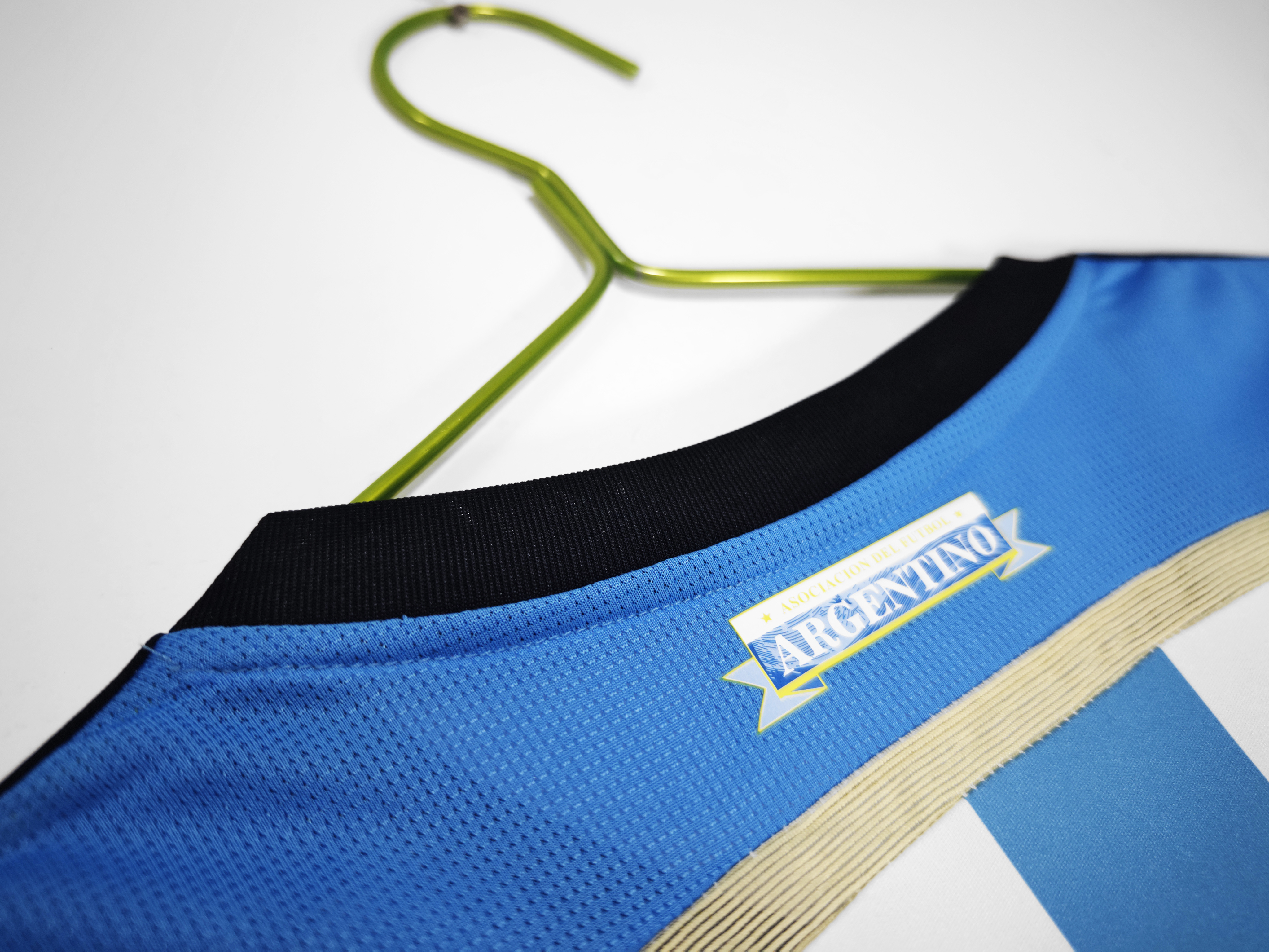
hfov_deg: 73.9
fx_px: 843
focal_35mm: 23
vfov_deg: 58.9
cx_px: 634
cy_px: 476
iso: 200
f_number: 1.75
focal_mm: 8.67
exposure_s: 1/100
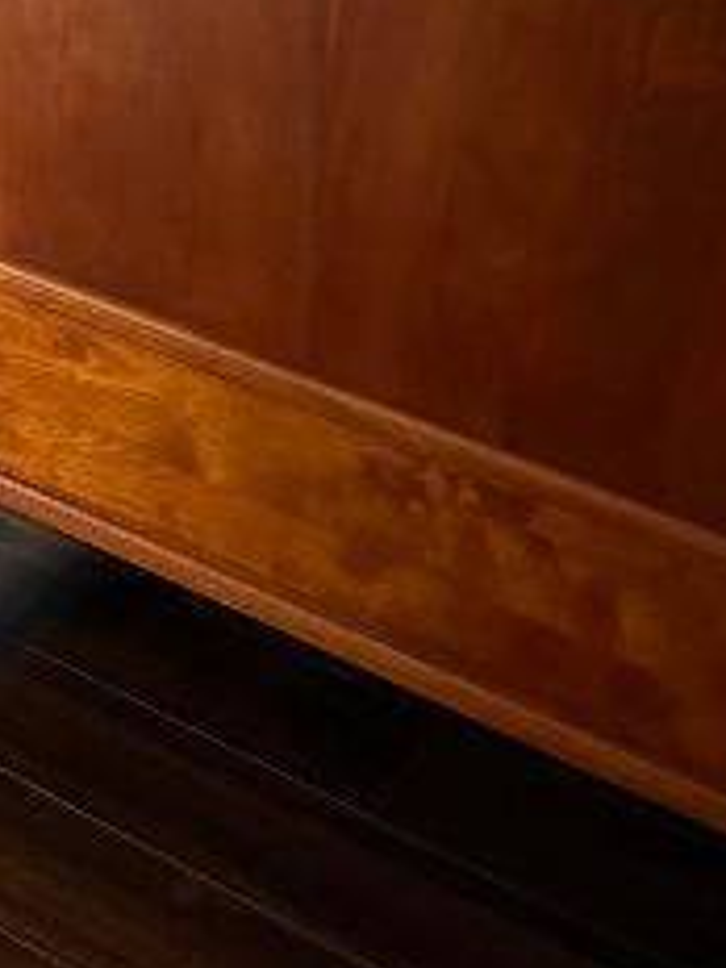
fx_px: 2405
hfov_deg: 16.3
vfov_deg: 19.2
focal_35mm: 86
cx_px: -209
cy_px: -584
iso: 100
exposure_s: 1/60
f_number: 1.5
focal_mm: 5.7
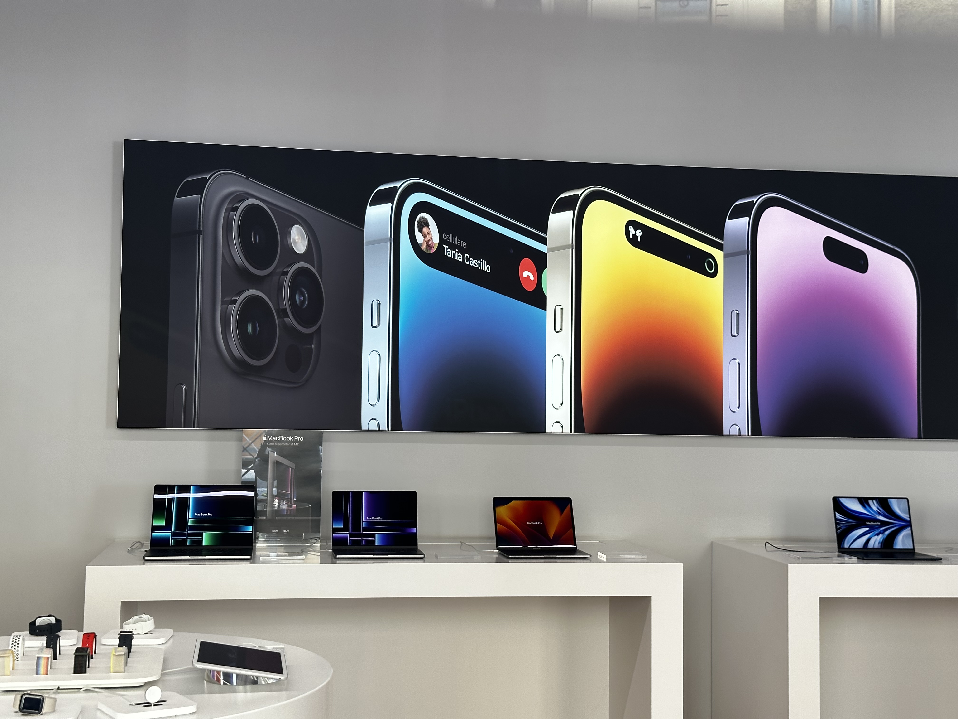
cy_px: 360
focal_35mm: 48
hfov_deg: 39.7
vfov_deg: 30.3
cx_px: 479
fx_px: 1328
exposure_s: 1/145
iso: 64
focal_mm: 6.86
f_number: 1.78
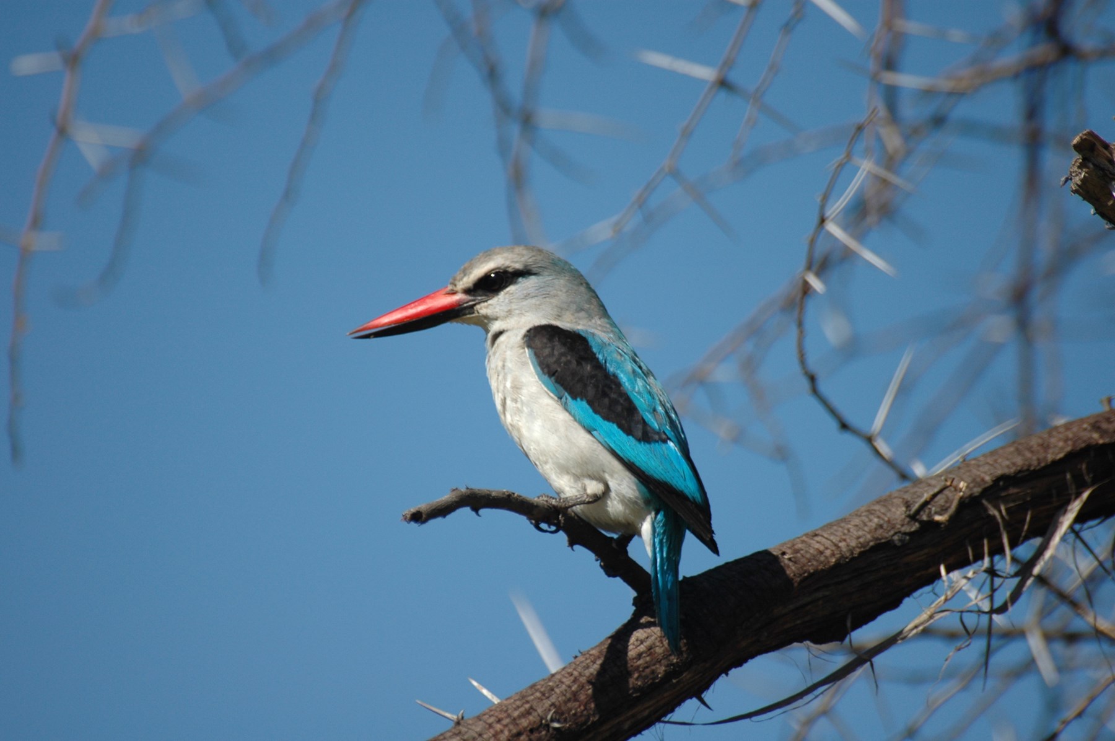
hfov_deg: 4.6
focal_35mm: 450
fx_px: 13922
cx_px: 558
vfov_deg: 3.0
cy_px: 370
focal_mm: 300
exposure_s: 1/800
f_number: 5.6
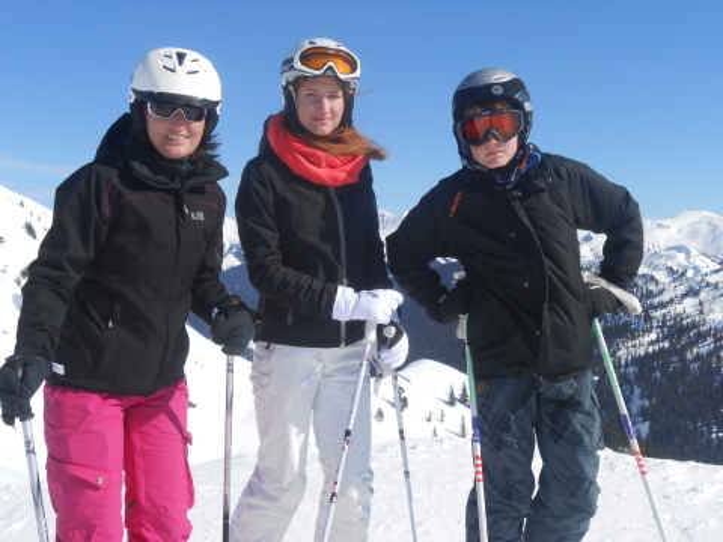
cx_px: 362
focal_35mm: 44
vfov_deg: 32.9
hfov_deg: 42.9
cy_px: 271
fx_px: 919
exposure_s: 1/1000
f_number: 4.5
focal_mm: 7.8
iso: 80
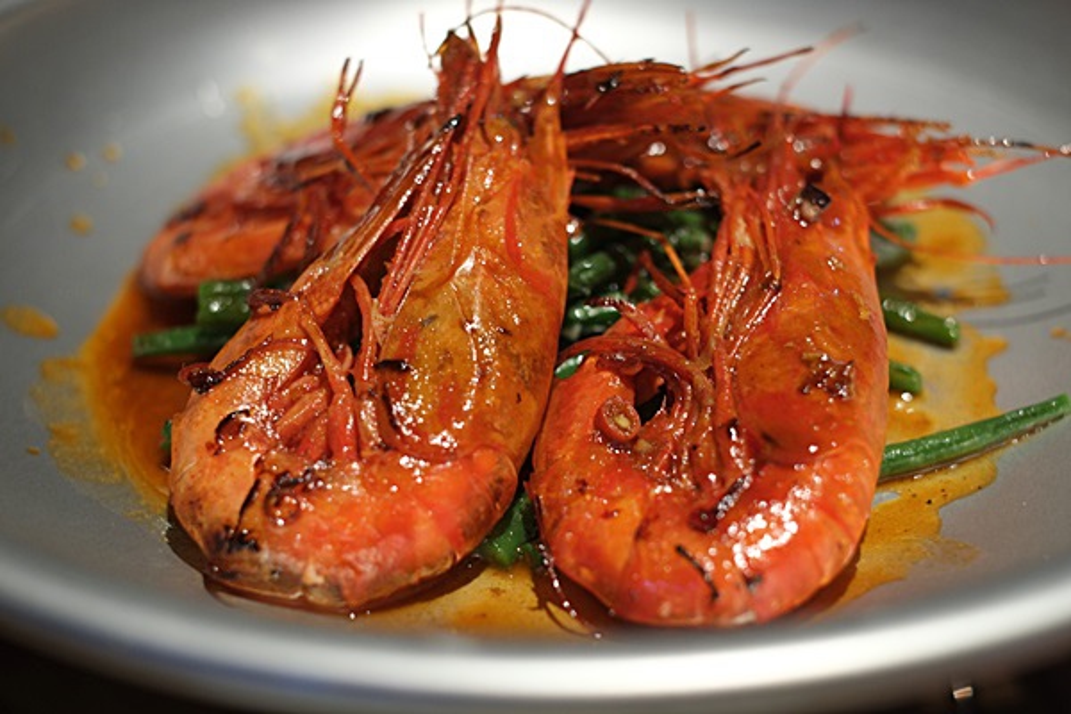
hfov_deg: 37.5
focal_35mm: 53
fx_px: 1577
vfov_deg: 25.5
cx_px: 536
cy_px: 357
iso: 640
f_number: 2.8
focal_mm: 35
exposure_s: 1/8.5
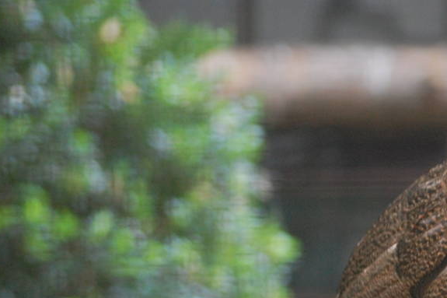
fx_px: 4920
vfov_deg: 3.5
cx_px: 615
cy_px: 227
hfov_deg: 5.2
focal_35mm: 396
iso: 640
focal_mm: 95
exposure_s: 1/60
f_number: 4.5
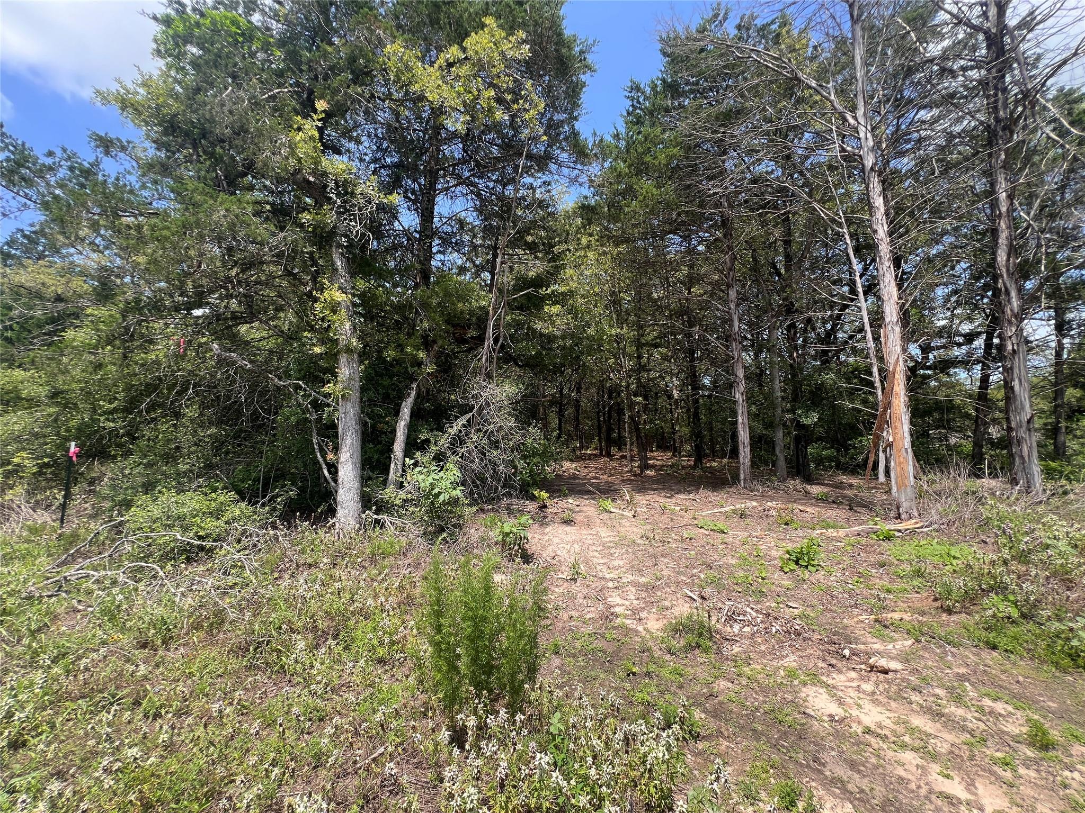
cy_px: 406
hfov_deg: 106.2
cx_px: 542
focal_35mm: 13
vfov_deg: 89.9
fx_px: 407
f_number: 1.8
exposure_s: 1/521
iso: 32
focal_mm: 1.57
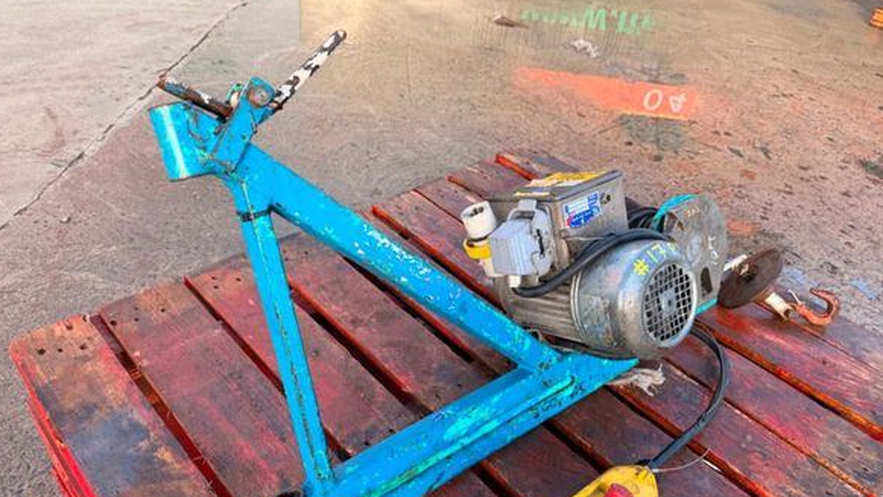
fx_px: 632
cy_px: 277
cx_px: 439
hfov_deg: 69.9
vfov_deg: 42.8
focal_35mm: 27
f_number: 1.78
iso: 64
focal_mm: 6.76
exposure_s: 1/235
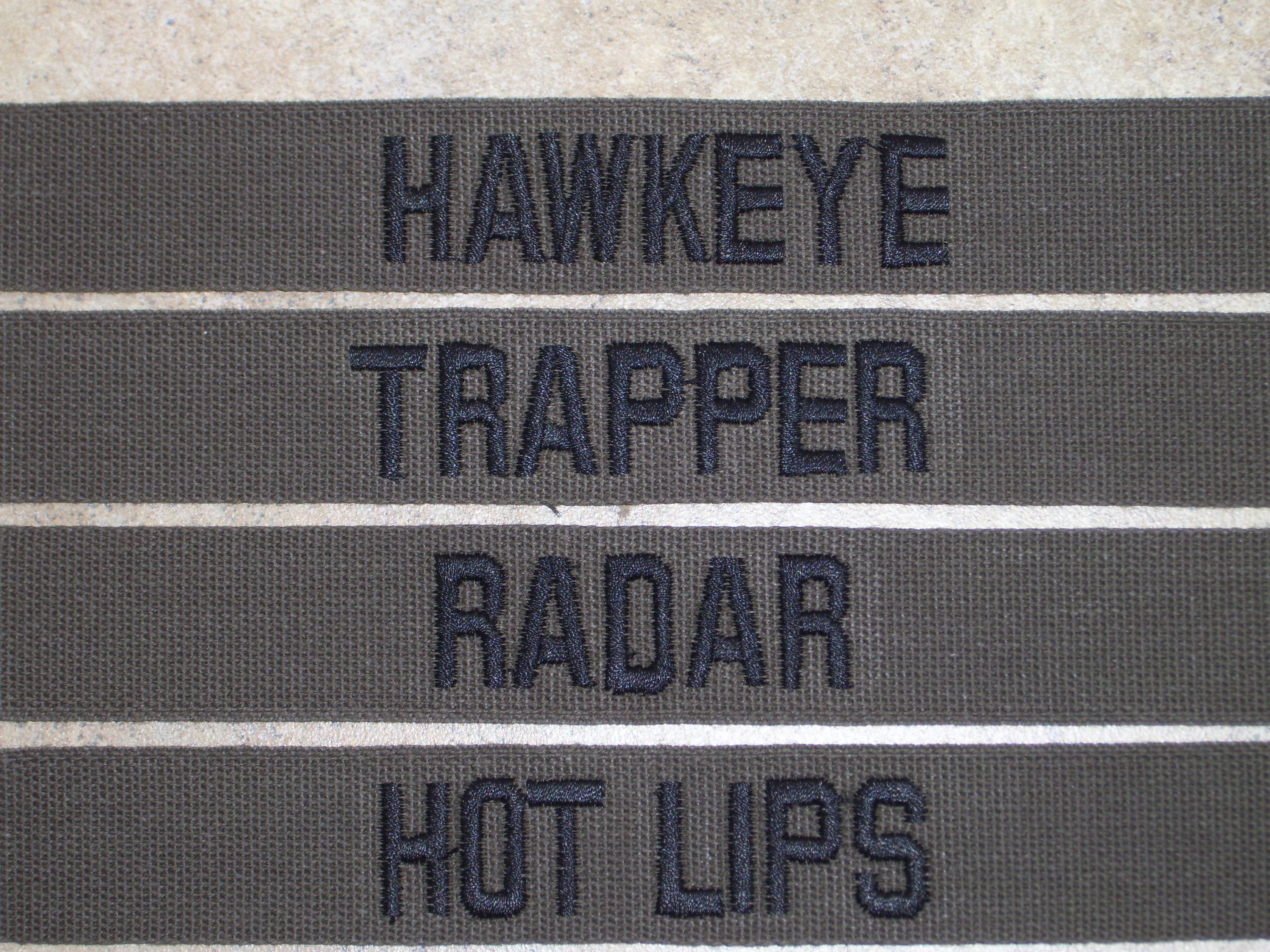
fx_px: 3742
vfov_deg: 14.5
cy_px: 476
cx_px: 635
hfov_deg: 19.3
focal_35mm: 102
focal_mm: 17.1
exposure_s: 1/60
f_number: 5.6
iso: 80
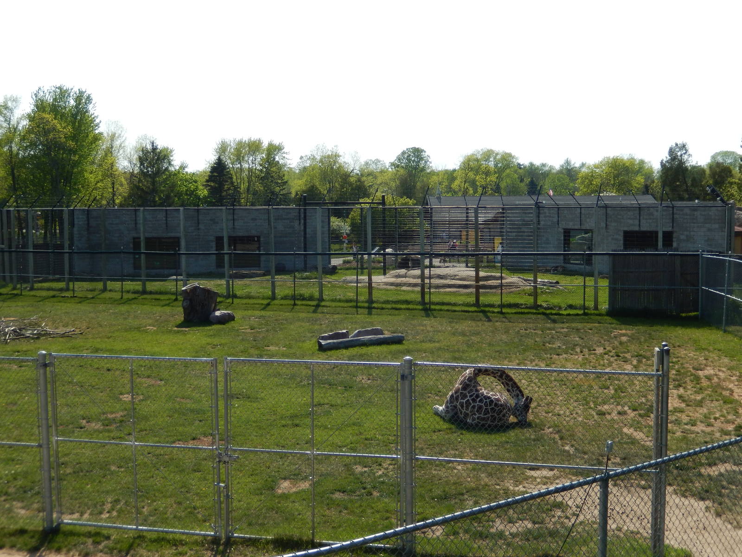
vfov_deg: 32.2
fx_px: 965
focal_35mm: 45
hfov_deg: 42.1
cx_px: 371
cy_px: 278
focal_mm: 8.1
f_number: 4.3
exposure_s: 1/800
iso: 125
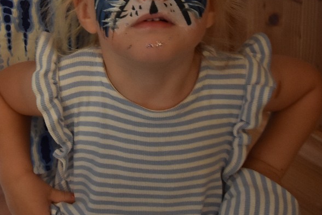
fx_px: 752
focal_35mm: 84
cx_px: 94
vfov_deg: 15.9
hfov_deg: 24.0
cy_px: -14
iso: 1400
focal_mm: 22
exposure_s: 1/60
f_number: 4
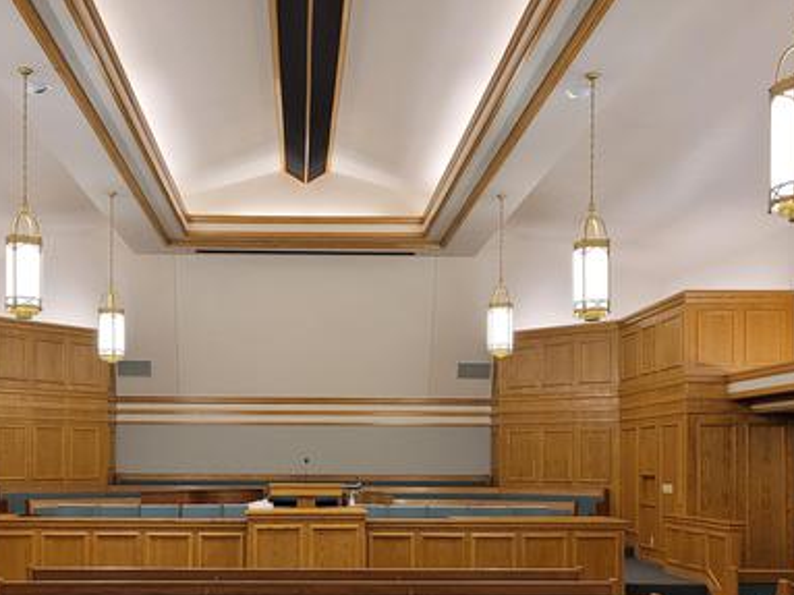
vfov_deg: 33.7
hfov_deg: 44.6
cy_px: 444
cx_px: 318
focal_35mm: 42
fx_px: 963
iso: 320
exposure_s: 1/120
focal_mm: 5.4
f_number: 1.8
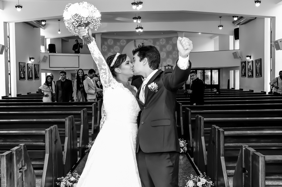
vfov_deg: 43.4
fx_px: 235
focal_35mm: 30
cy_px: 94
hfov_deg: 62.0
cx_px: 141
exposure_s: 1/125
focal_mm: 20
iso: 1600
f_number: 7.1
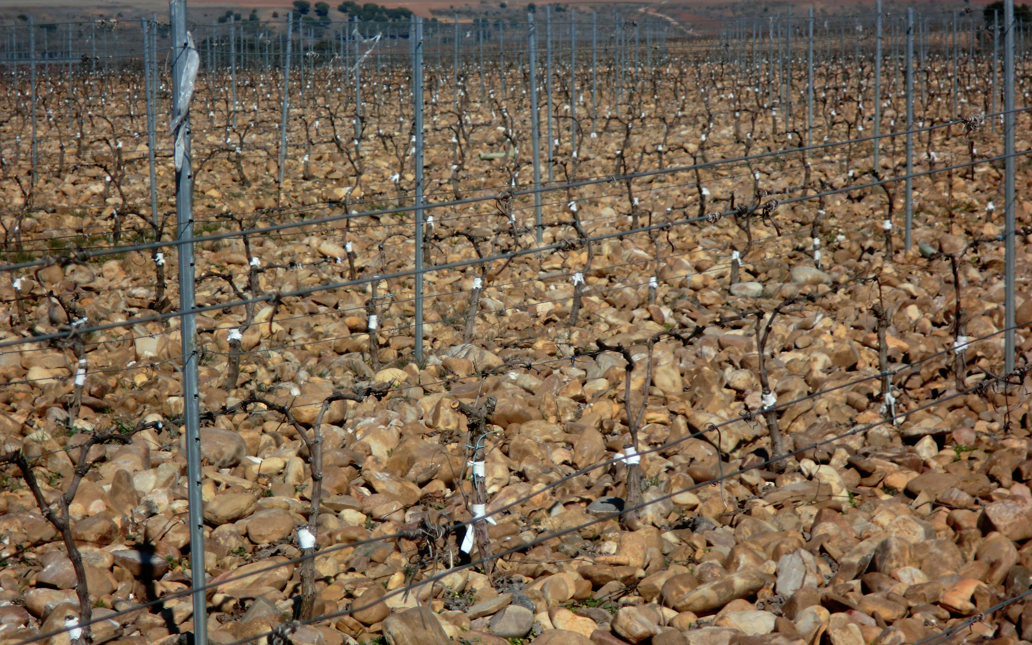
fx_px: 3235
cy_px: 331
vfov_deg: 11.4
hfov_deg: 18.1
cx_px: 516
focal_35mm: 115
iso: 50
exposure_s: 1/640
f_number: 5.9
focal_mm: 19.6
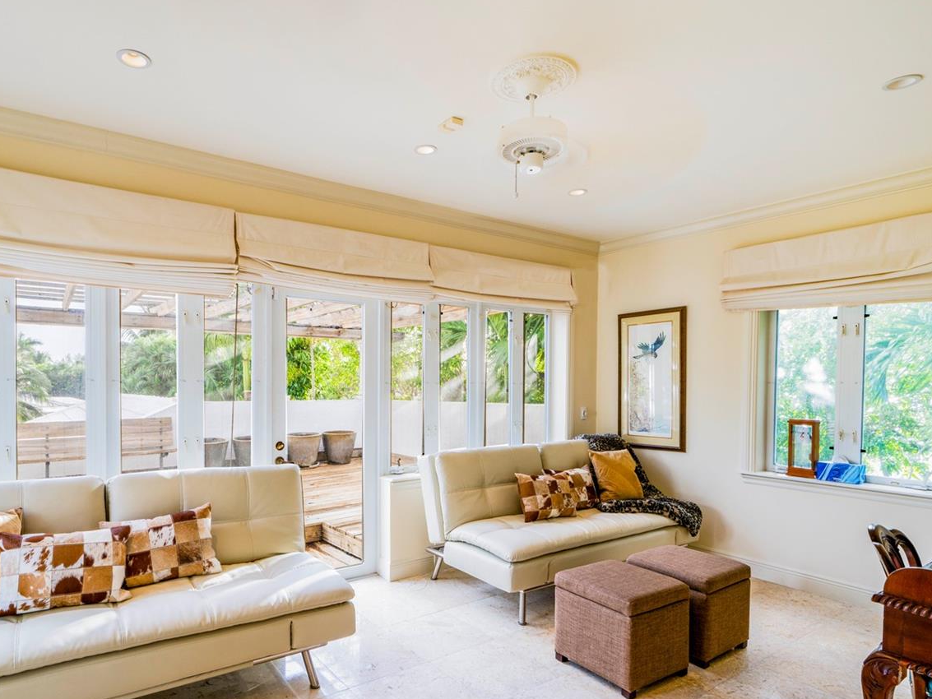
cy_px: 391
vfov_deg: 68.4
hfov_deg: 84.1
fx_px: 512
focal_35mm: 19
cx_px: 398
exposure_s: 1/60
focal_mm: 14
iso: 200
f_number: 11
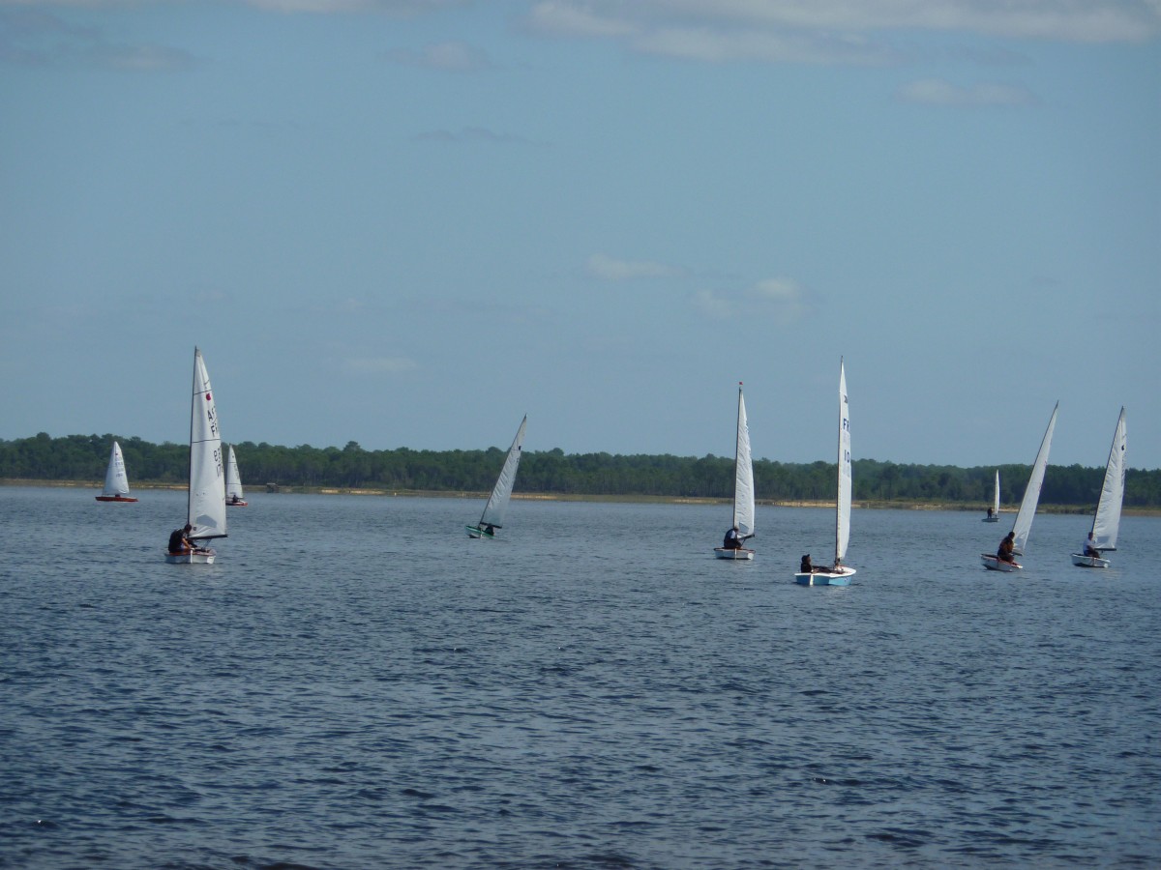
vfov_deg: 6.1
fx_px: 8117
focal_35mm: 242
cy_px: 435
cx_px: 580
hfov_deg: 8.2
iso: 80
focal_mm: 39.7
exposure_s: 1/640
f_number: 5.6
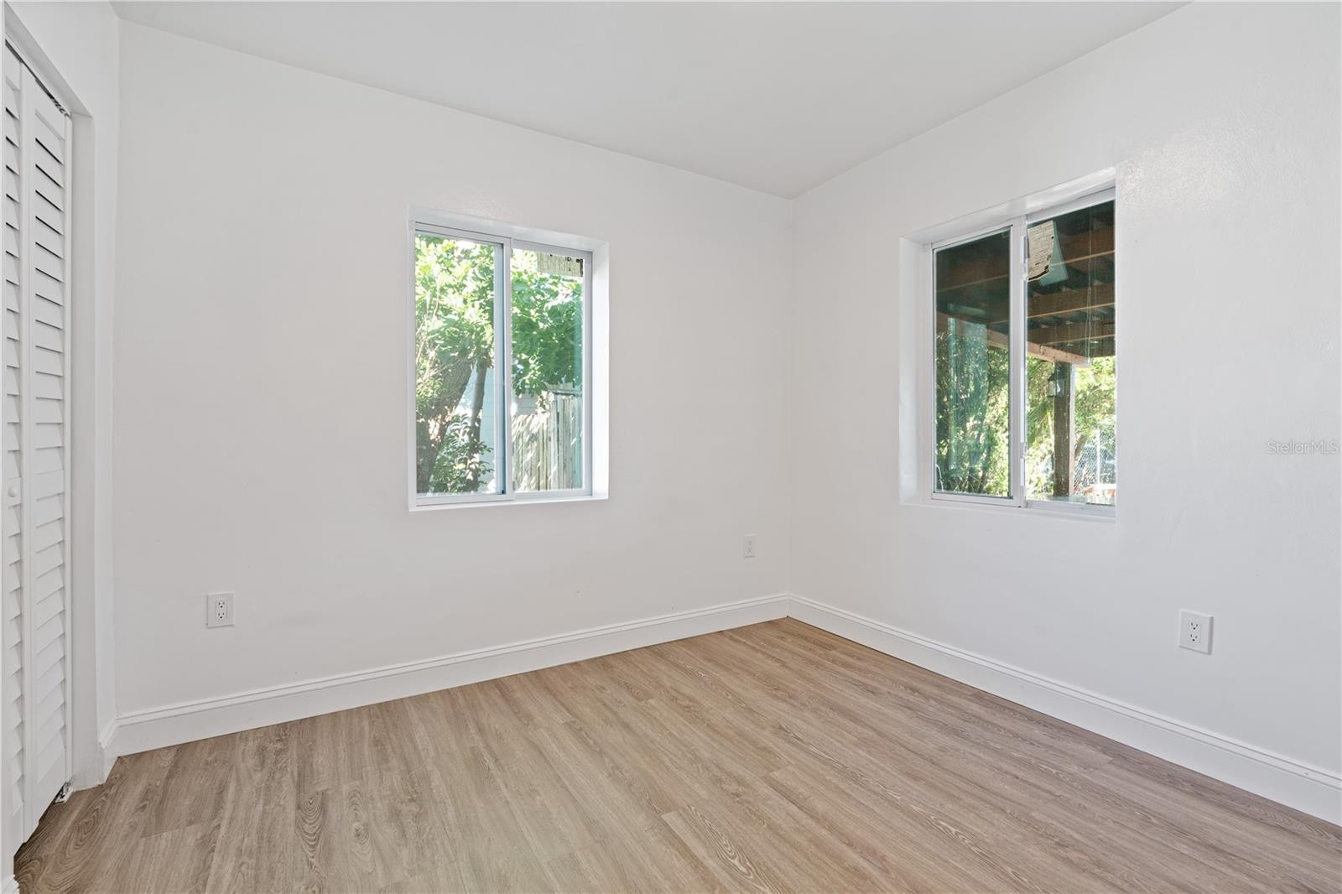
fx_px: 596
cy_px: 447
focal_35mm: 16
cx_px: 671
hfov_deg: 96.7
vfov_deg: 73.7
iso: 250
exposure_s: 1/3
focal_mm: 16
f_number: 8
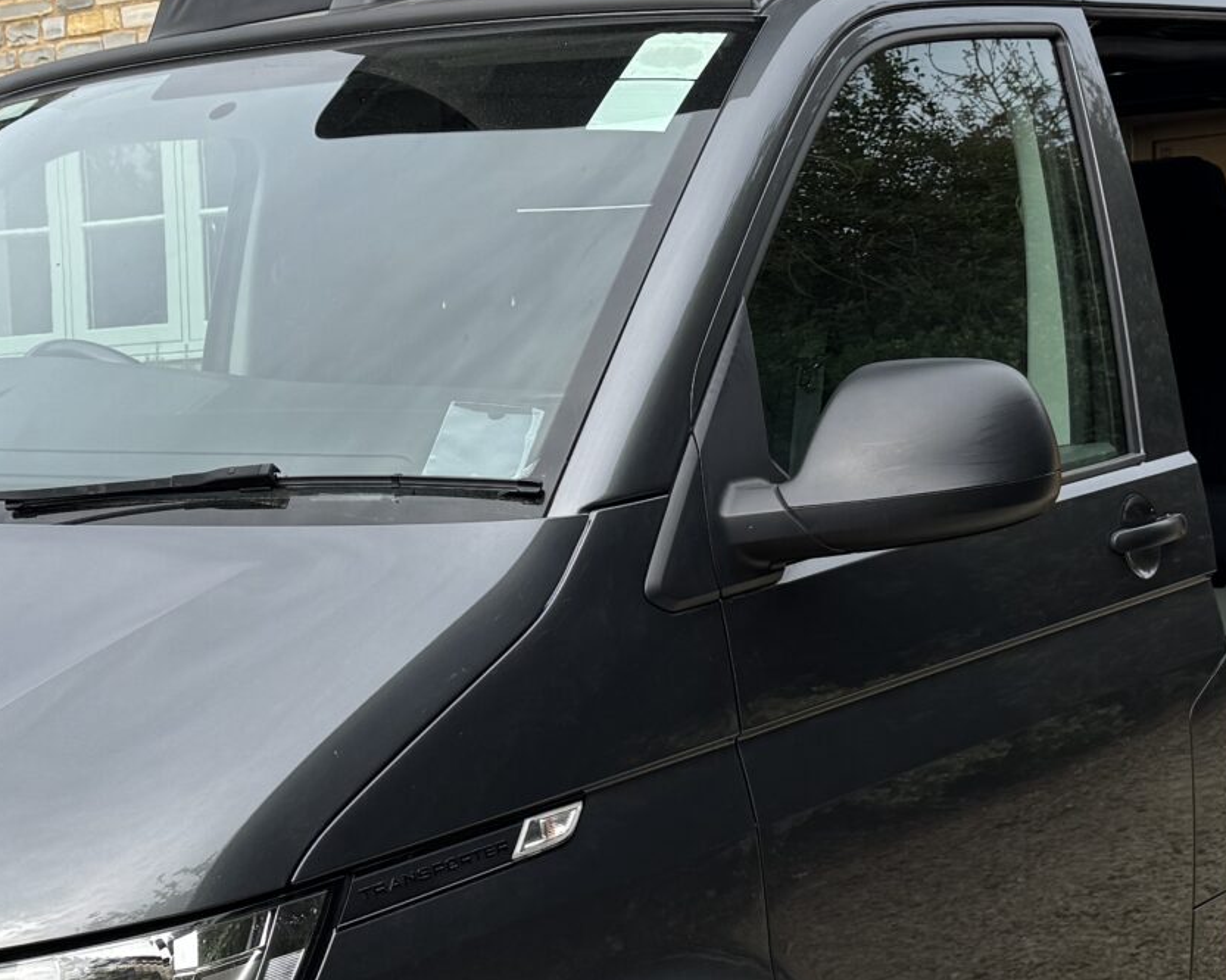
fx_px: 2612
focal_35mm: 72
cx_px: 556
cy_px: 522
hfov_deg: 26.4
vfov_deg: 21.3
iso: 80
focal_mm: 6.76
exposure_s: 1/1818
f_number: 1.78
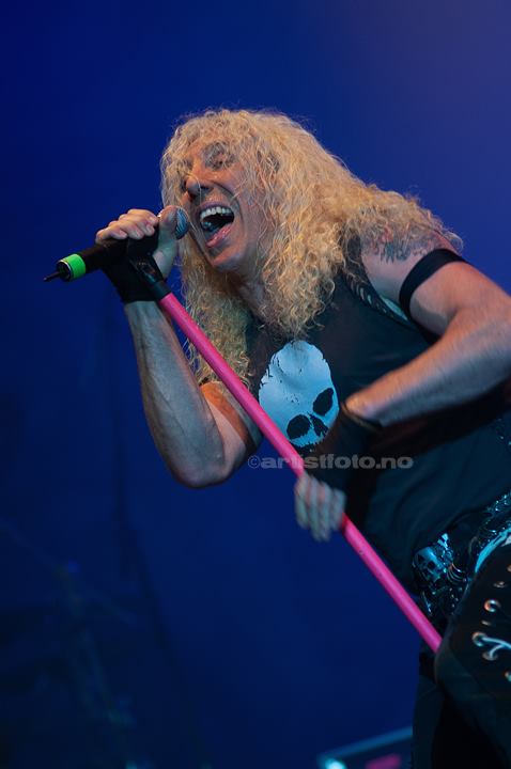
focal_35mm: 255
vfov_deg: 8.1
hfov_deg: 5.4
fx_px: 5445
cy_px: 384
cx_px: 256
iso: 400
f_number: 3.2
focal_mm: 170
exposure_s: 1/400
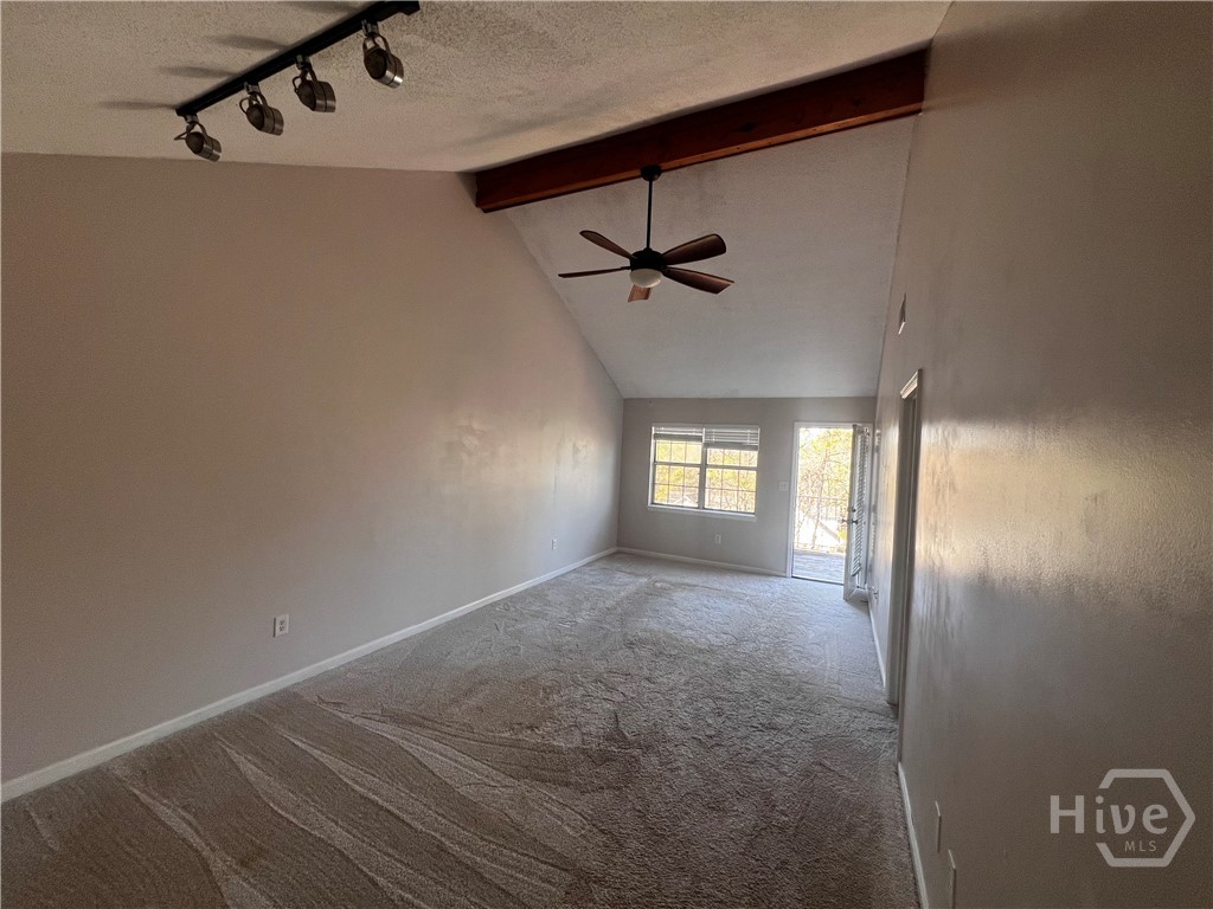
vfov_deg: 89.9
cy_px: 454
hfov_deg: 106.2
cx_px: 606
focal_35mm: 13
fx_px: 456
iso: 80
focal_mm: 1.57
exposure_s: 1/99
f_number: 1.8
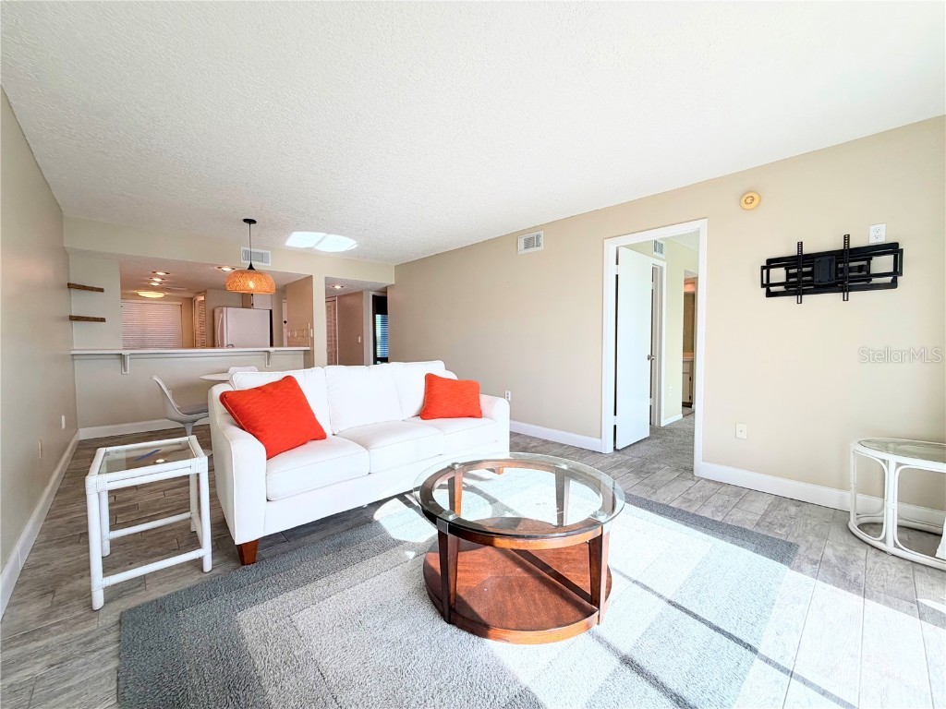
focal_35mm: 14
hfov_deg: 102.1
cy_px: 354
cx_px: 473
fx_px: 383
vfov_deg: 85.7
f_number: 2.2
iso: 50
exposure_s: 1/121
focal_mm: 2.22
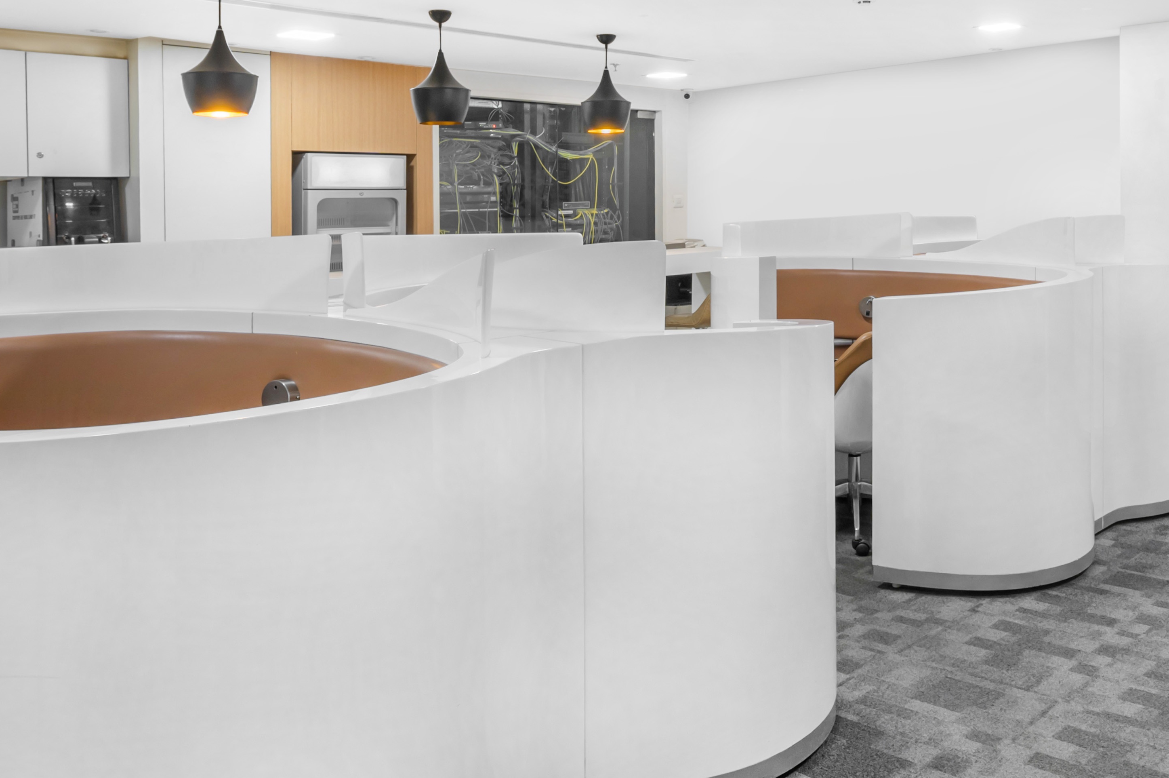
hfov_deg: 55.3
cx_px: 831
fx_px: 1071
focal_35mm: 33
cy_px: 298
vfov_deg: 39.7
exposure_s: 1/15
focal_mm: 16
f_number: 11
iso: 400
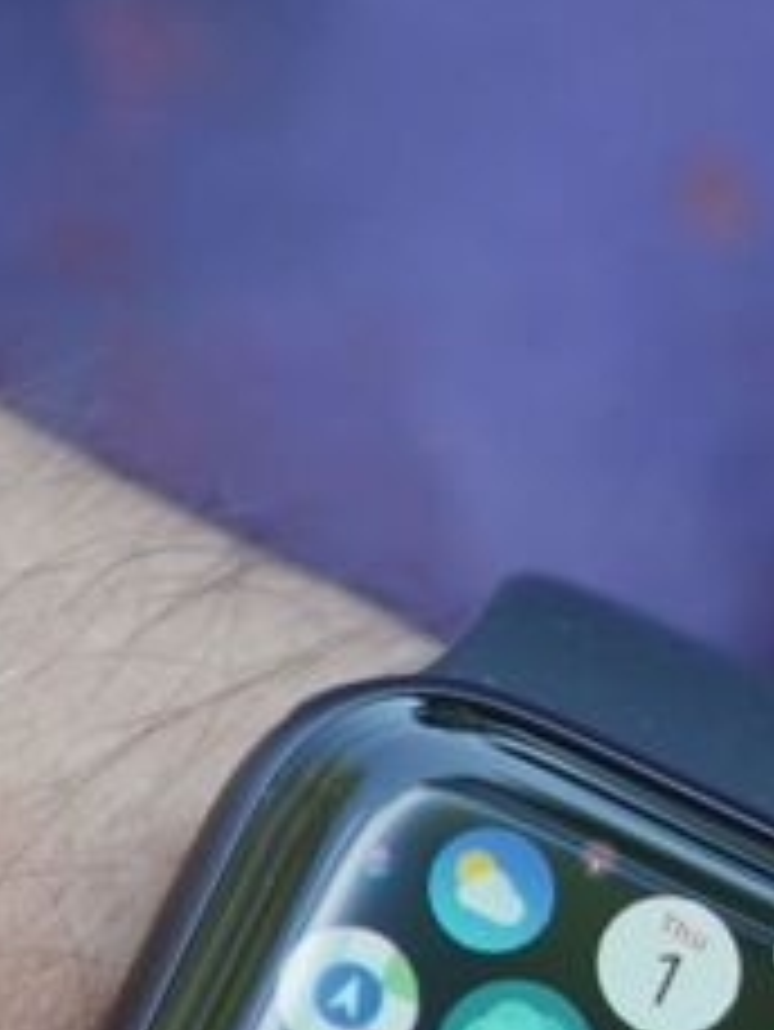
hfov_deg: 5.3
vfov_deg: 7.0
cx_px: 490
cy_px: 1282
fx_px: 8399
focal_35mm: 282
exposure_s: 1/200
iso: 320
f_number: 4
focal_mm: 70
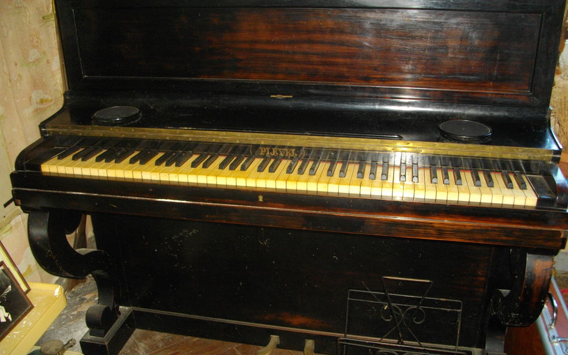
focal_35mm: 33
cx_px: 284
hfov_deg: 58.2
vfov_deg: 38.3
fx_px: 511
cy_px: 179
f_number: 2.9
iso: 200
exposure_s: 1/50
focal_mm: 5.7
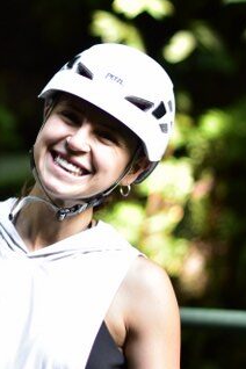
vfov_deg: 13.6
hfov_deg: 9.1
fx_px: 1548
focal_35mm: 151
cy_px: 186
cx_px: 78
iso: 250
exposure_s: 1/250
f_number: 1.4
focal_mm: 50
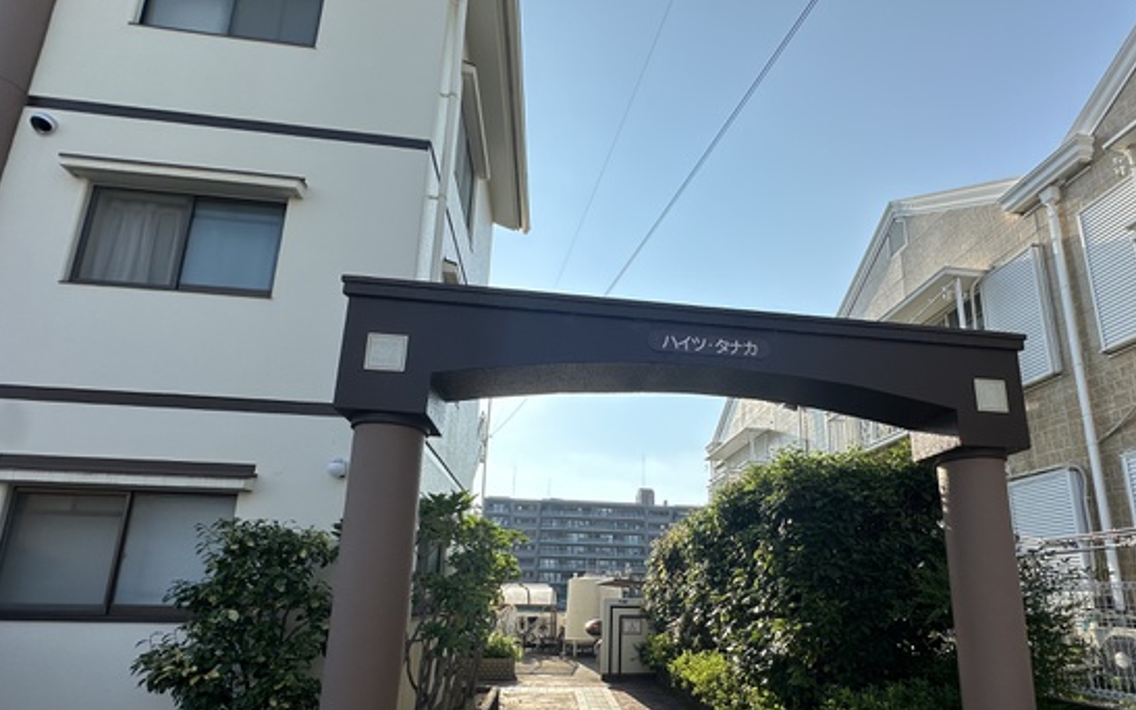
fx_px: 588
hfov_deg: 87.7
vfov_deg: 61.0
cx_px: 627
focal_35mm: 19
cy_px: 464
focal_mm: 2.22
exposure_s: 1/1473
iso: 40
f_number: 2.2
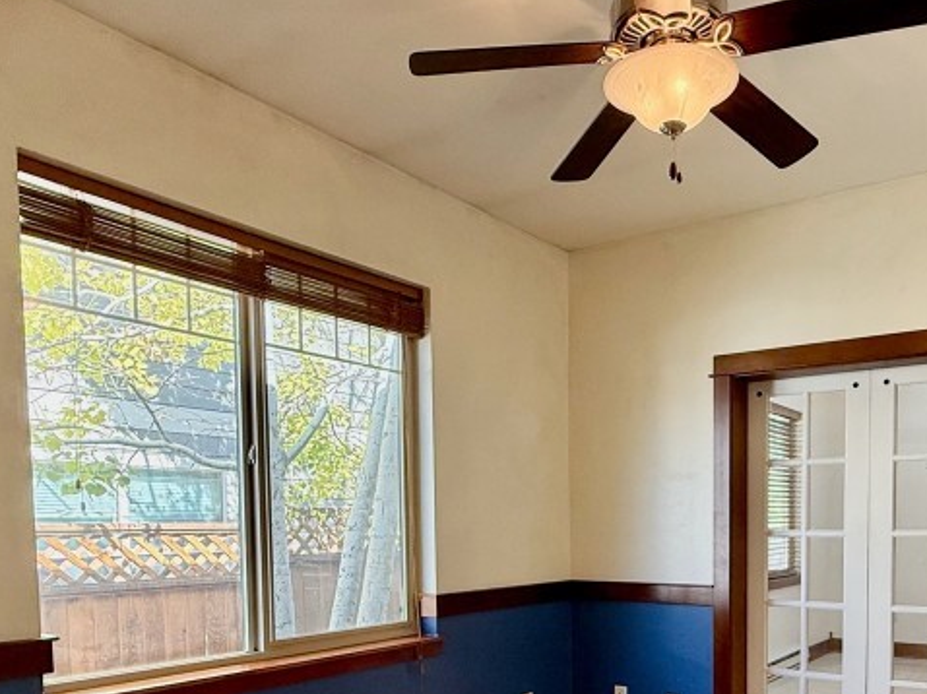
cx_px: 630
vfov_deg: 44.2
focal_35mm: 30
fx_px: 803
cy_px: 568
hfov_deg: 58.4
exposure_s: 1/120
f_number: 2.2
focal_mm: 2.22
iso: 200
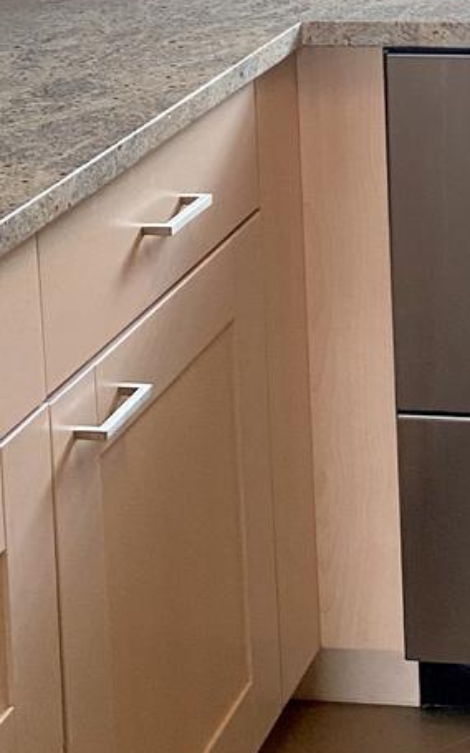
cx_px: 660
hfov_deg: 13.4
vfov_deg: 20.8
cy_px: -157
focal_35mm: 93
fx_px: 1908
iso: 125
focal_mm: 4.25
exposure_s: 1/60
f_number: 1.8
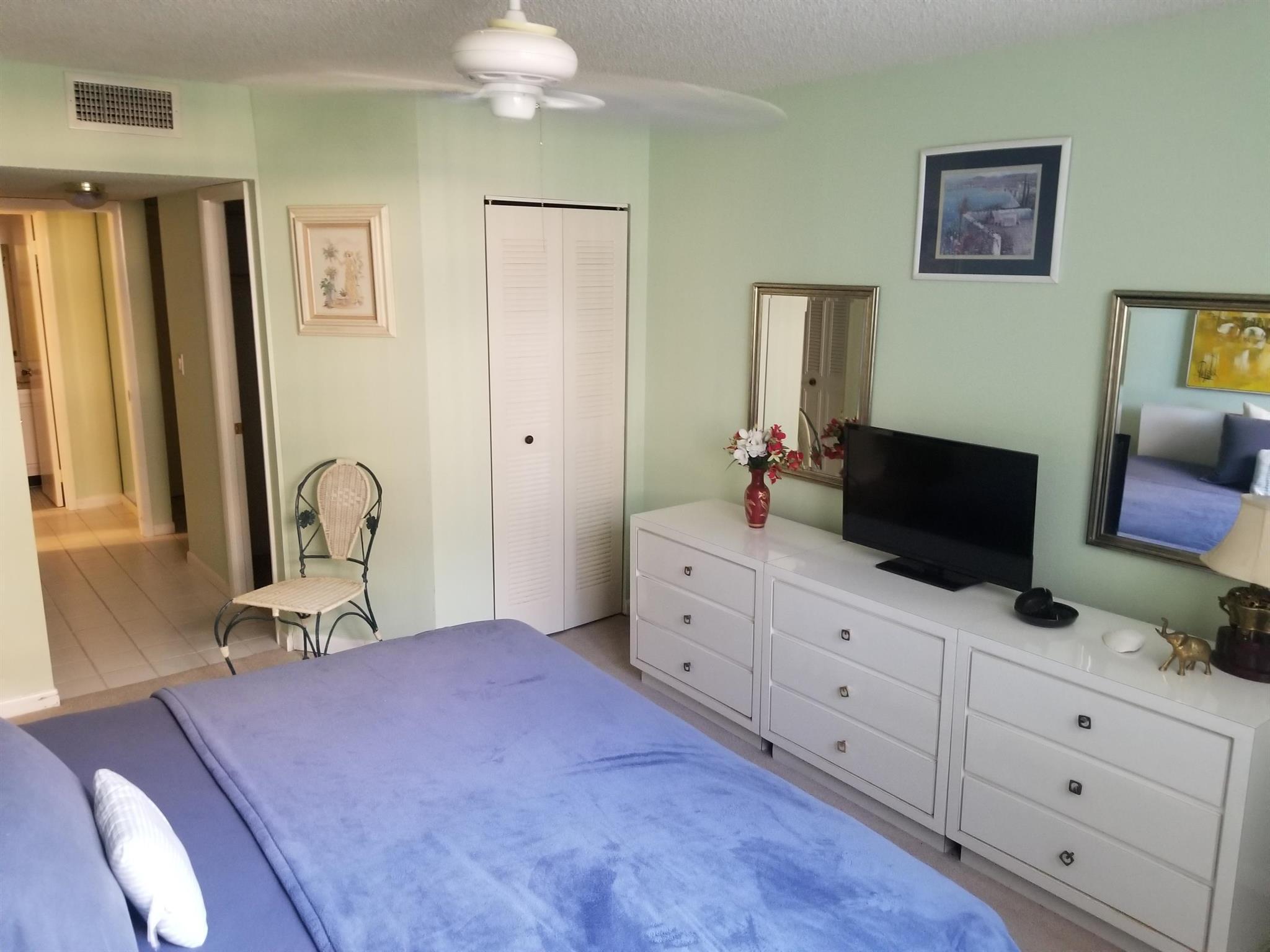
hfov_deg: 67.3
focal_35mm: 26
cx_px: 635
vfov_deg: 53.1
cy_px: 476
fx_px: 954
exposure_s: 1/13
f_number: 1.7
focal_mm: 4.3
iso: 200
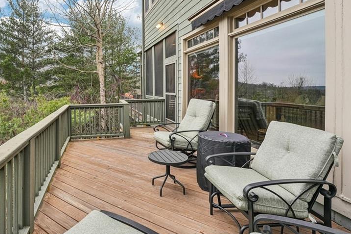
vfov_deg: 60.9
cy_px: 86
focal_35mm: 20
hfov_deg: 81.3
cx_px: 118
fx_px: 195
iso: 320
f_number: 8
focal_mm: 14
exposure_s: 1/80
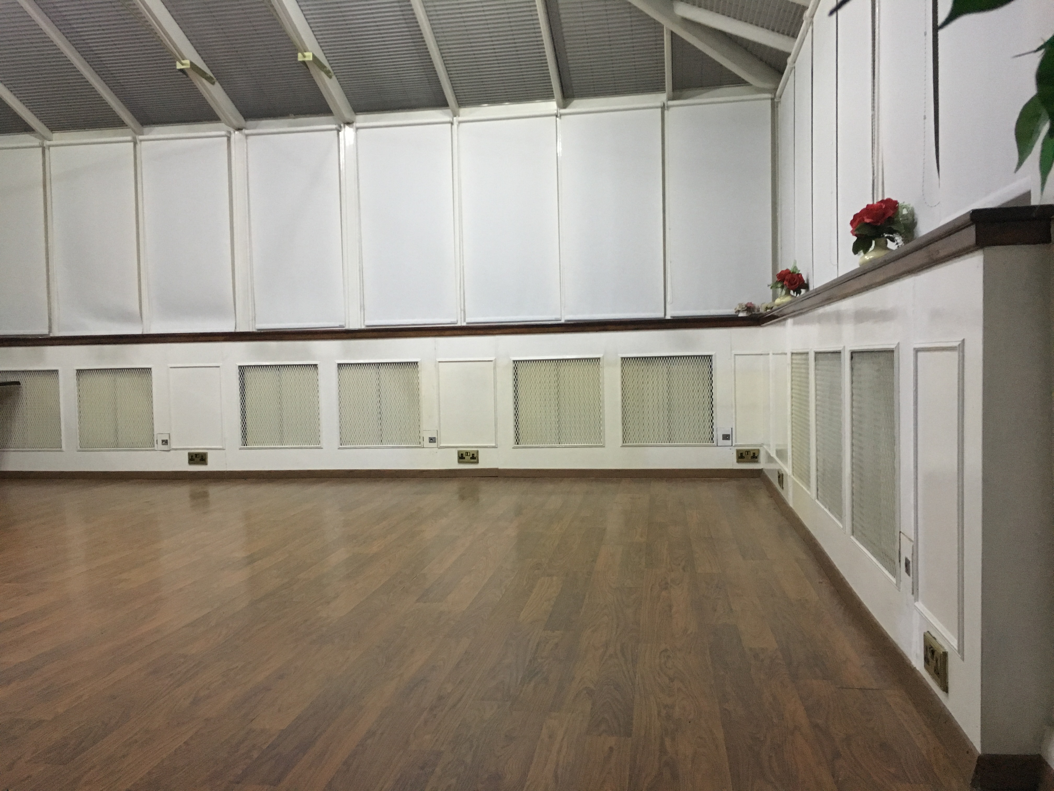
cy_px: 396
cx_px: 527
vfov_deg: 48.2
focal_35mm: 29
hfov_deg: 61.7
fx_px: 883
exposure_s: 1/17
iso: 400
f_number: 2.2
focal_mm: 4.15
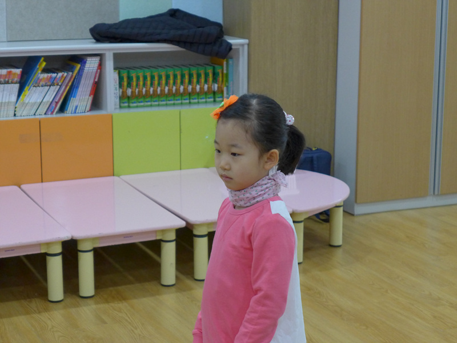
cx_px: 228
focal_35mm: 80
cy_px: 172
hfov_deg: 24.4
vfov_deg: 18.4
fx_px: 1056
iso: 500
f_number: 2.2
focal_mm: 15.7
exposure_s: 1/250
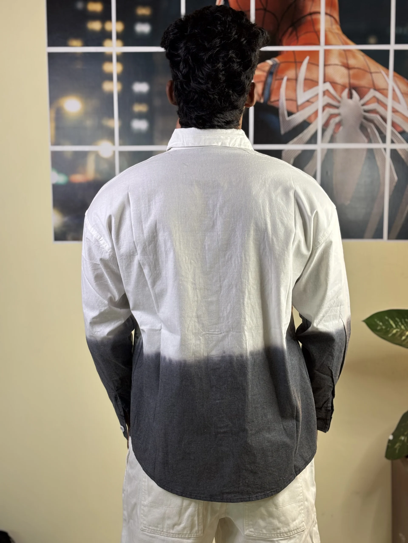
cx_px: 204
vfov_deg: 36.8
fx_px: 817
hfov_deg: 28.0
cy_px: 272
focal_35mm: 52
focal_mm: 5.96
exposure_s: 1/50
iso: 64
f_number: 1.6
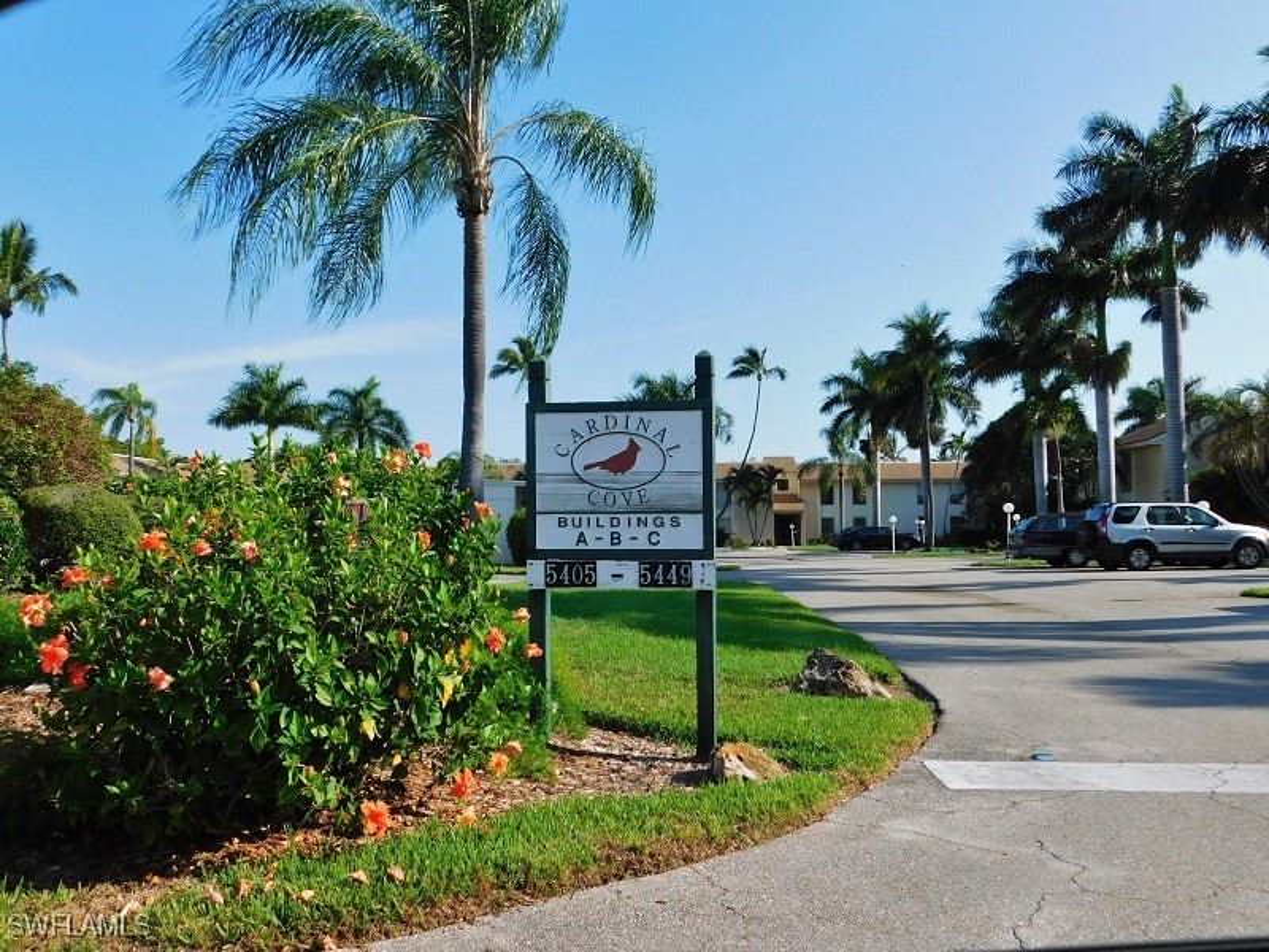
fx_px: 1100
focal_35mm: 30
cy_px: 476
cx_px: 634
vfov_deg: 46.8
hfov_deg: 60.0
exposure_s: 1/1250
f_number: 3.2
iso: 125
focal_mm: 5.3
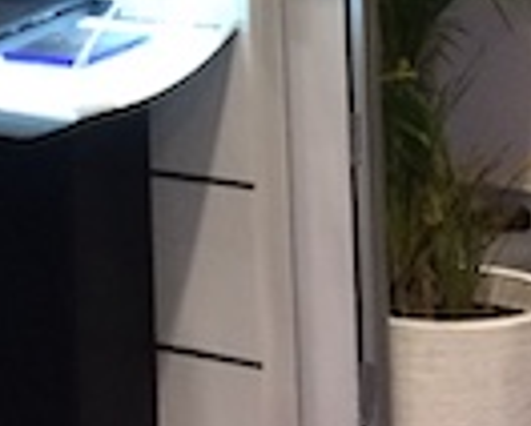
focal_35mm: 171
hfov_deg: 11.1
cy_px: -555
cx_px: -80
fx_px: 2691
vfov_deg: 8.4
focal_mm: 4.15
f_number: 2.2
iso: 100
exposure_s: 1/30
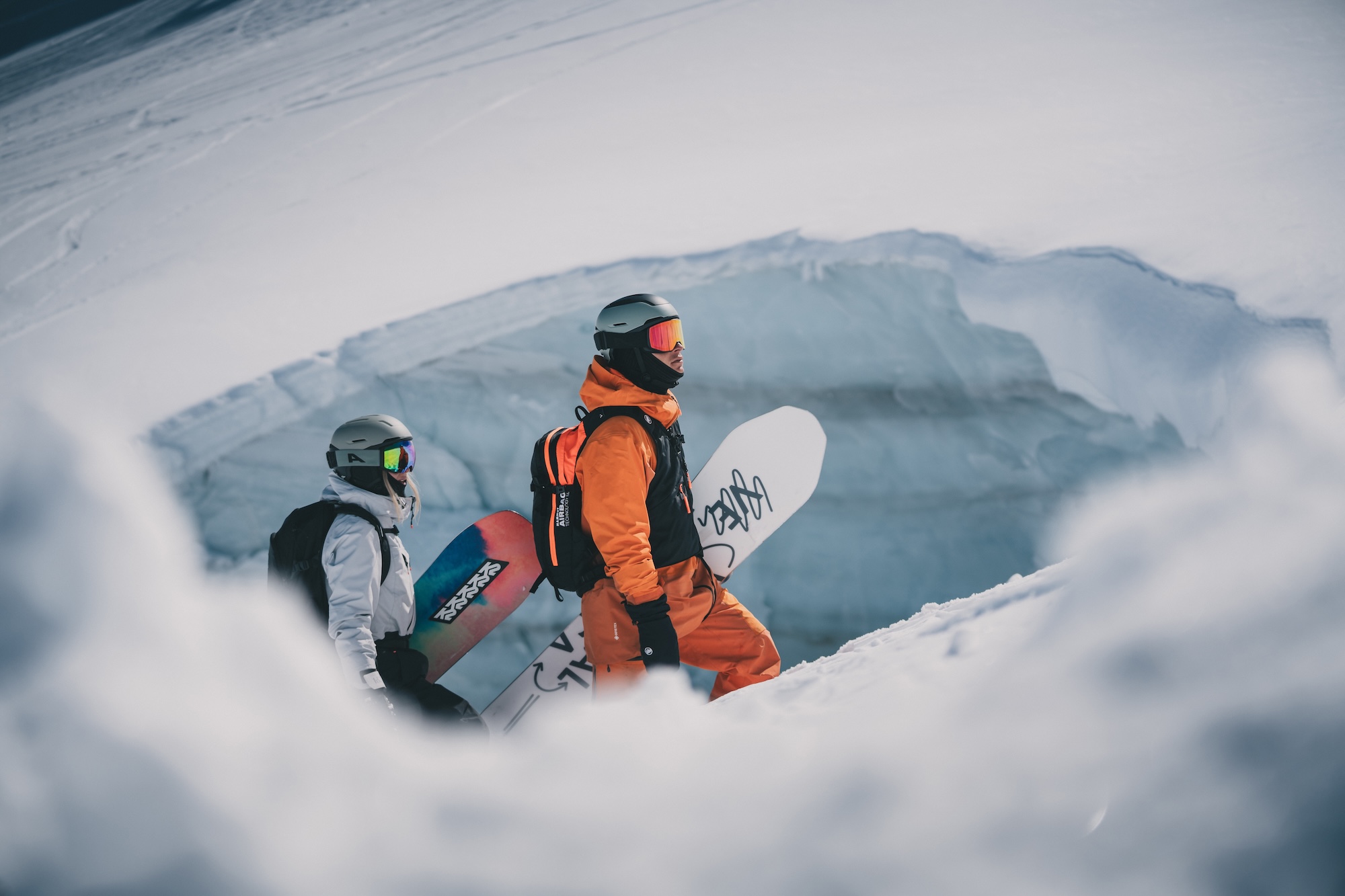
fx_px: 2802
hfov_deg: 27.0
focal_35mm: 75
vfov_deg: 18.2
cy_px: 448
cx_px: 672
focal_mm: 75
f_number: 2.8
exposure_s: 1/8000
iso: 125
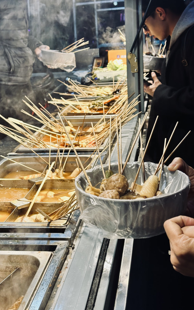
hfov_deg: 25.3
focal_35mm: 51
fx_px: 431
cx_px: 78
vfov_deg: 39.6
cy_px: 155
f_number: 1.8
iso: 50
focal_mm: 6.9
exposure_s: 1/112
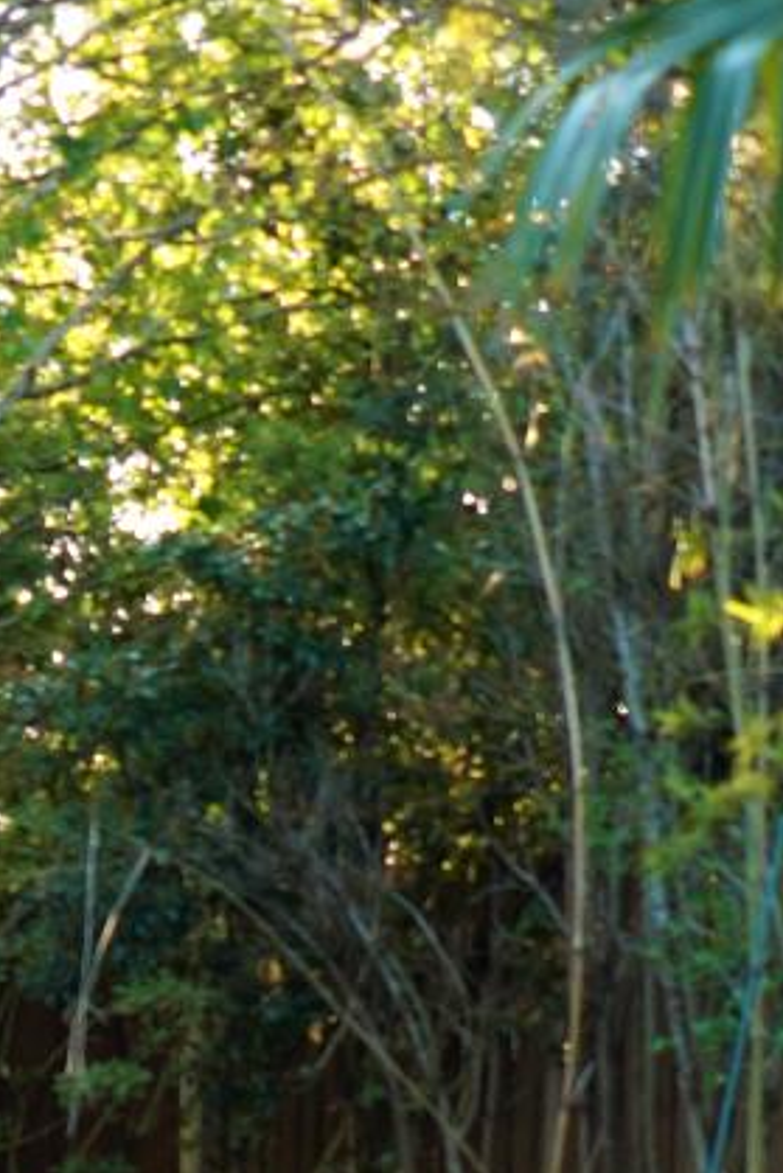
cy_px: 2037
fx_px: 6389
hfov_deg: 6.7
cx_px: -979
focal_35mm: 196
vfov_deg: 10.0
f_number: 4.5
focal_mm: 41
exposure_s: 1/160
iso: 320
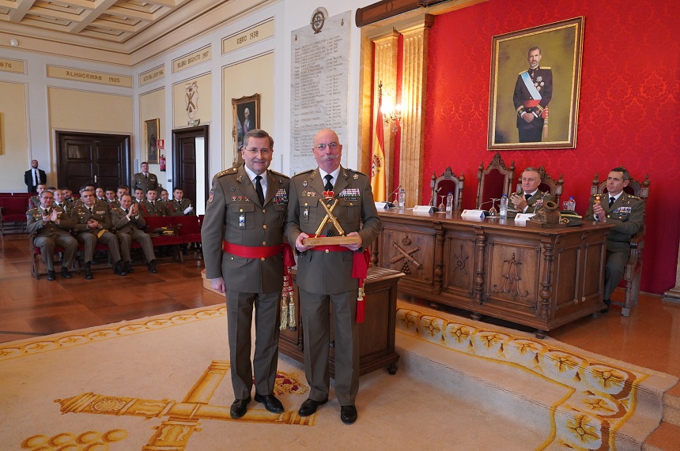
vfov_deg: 51.2
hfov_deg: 71.6
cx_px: 340
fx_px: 472
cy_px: 226
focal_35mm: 25
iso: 5000
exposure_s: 1/160
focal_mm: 25
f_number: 4
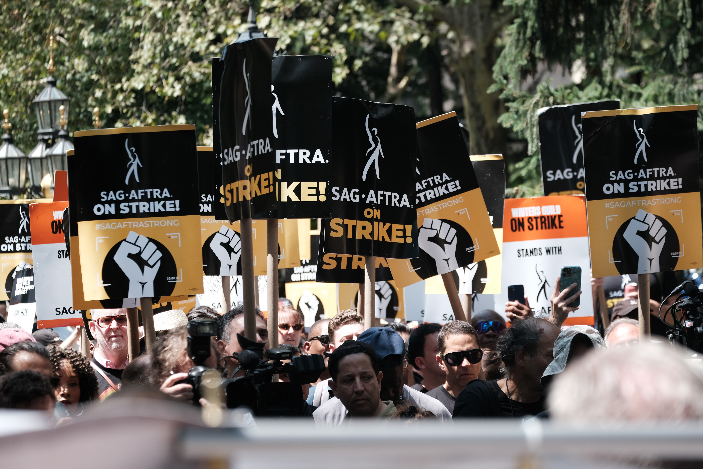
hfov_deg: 13.6
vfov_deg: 9.1
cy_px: 234
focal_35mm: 151
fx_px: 2948
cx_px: 353
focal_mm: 99.8
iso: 160
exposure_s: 1/280
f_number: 4.5
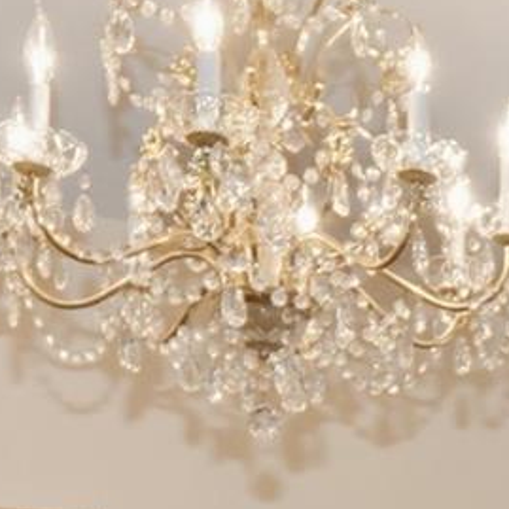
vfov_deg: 16.3
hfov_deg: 17.1
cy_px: 782
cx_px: 607
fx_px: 1614
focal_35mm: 97
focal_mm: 10
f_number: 4.5
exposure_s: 1/60
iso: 450
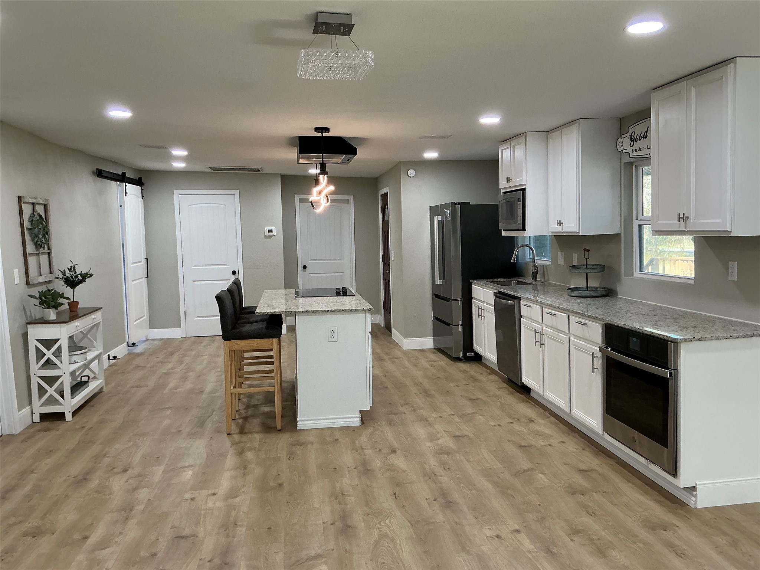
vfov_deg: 49.7
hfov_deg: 63.4
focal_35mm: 28
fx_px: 615
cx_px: 380
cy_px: 285
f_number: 1.8
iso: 80
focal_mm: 3
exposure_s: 1/60
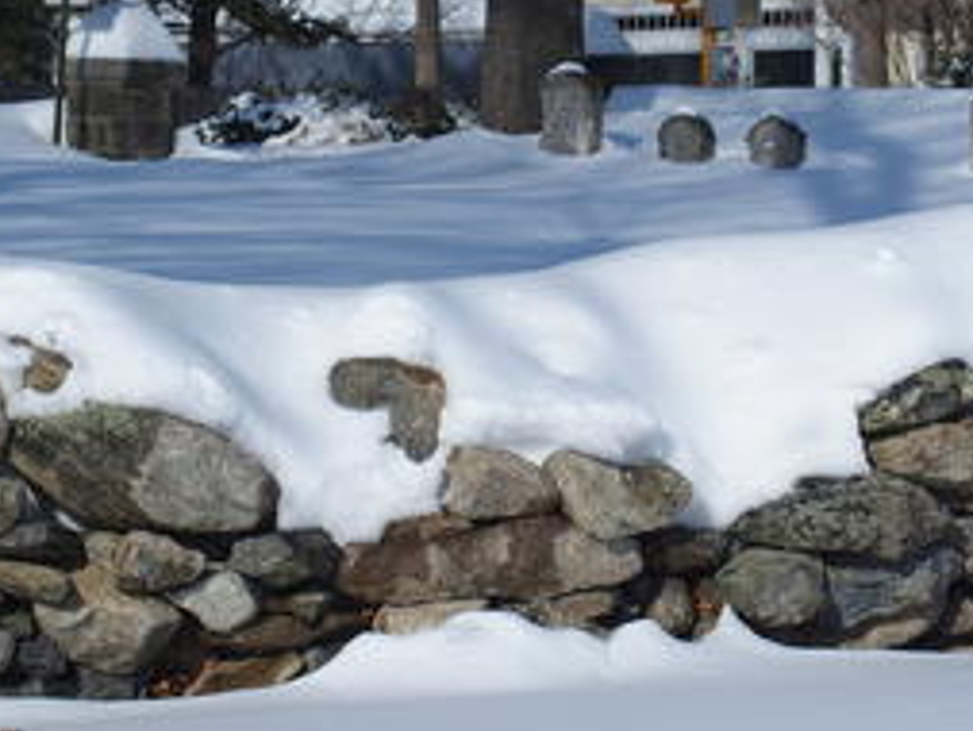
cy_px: 362
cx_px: 758
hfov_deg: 9.9
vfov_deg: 7.5
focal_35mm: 199
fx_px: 5596
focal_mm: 24
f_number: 5.6
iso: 100
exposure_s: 1/1000
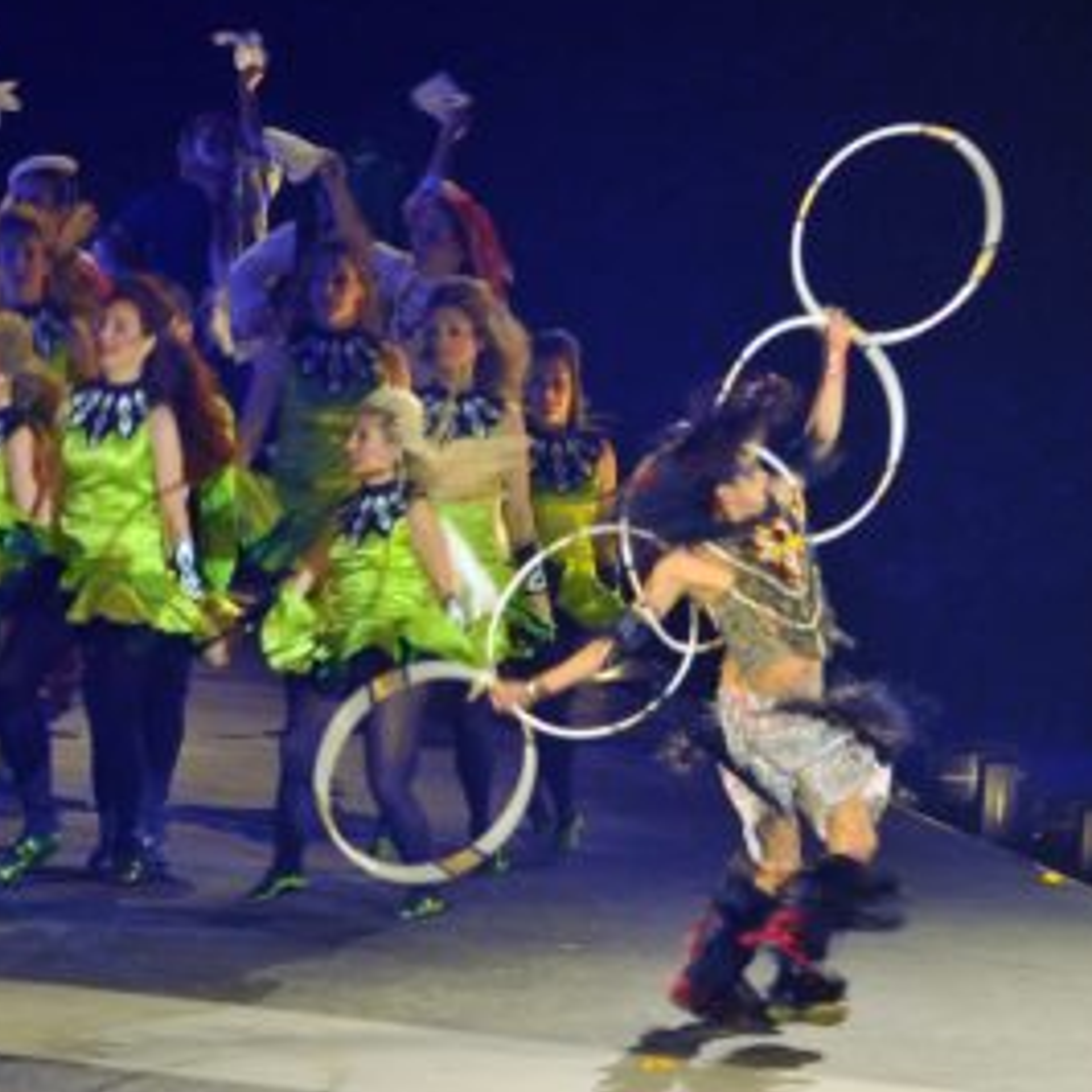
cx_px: 411
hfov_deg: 3.0
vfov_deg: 3.0
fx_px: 20915
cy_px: 538
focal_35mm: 586
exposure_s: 1/100
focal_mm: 300
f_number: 10
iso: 1000
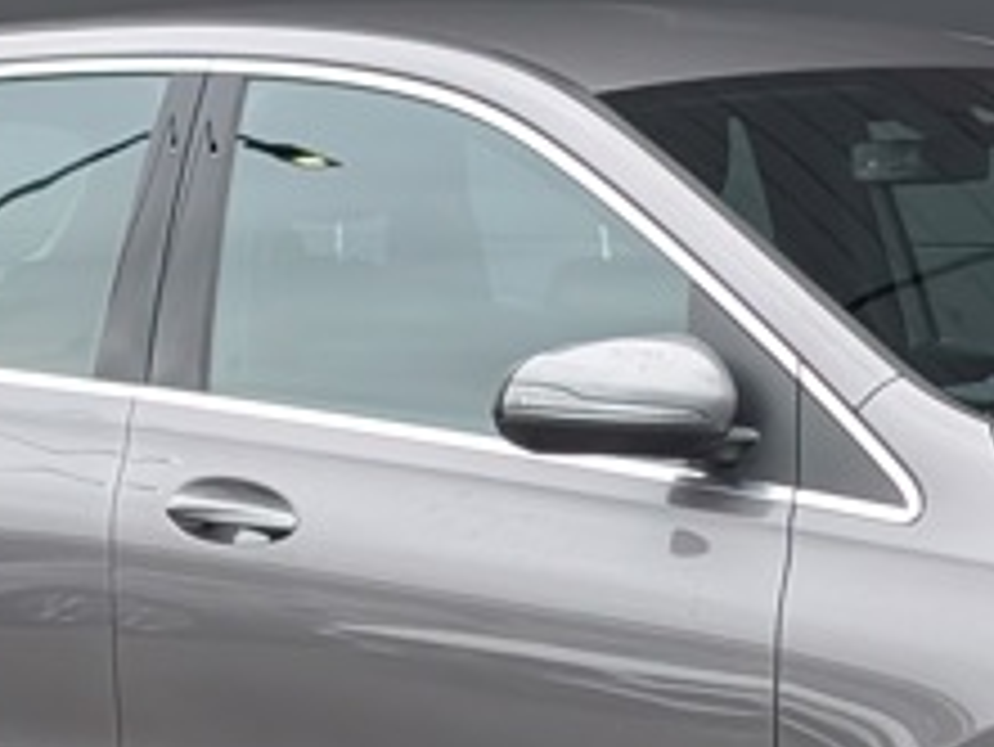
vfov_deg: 8.4
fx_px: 5085
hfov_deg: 11.1
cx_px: 868
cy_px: 536
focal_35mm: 177
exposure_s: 1/947
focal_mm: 6.9
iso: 213
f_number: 1.68
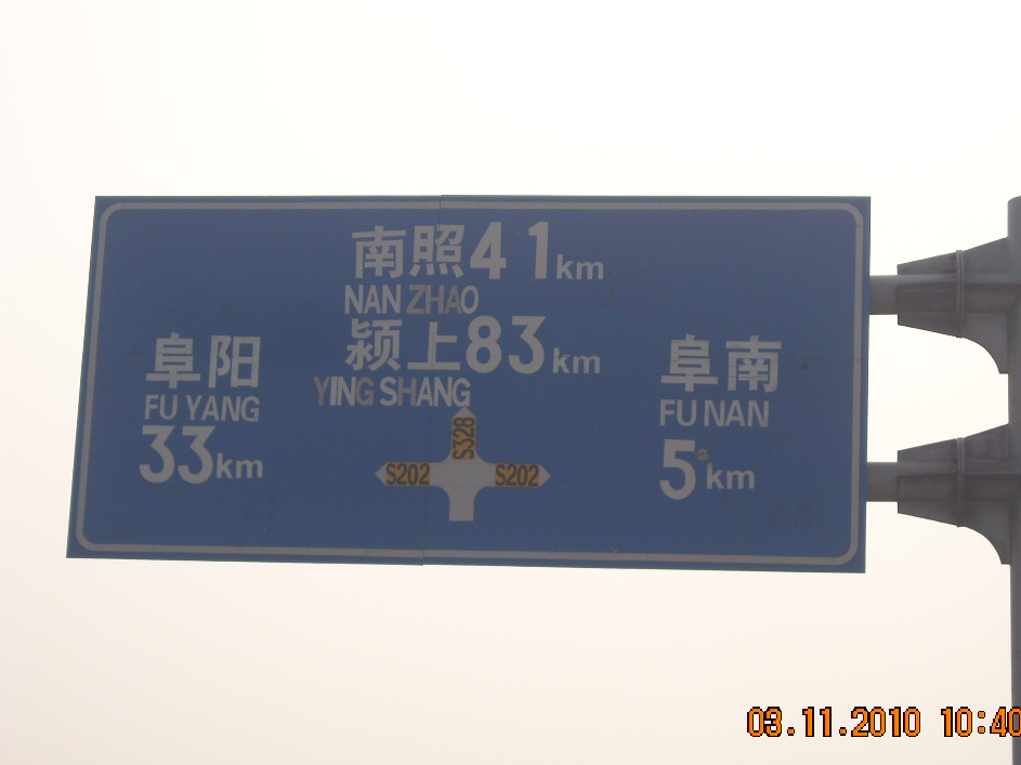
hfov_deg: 17.3
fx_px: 3362
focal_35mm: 114
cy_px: 394
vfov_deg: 13.0
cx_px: 518
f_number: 9.3
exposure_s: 1/176
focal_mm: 17.1
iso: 64
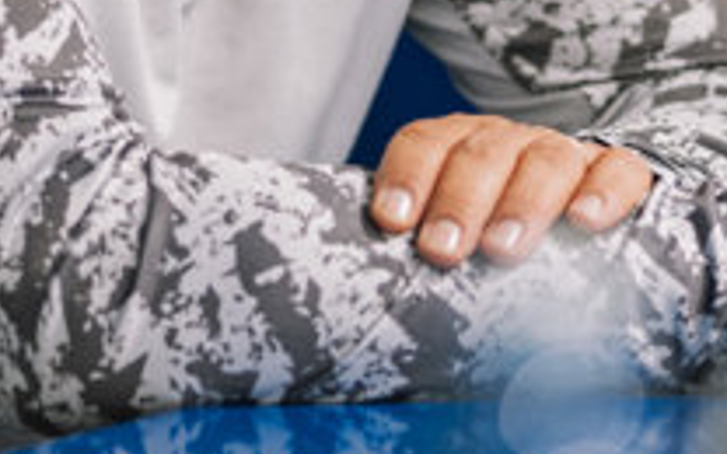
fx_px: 9907
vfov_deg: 2.6
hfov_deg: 4.2
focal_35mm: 500
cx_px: 364
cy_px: -529
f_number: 1.4
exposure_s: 1/500
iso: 400
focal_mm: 85
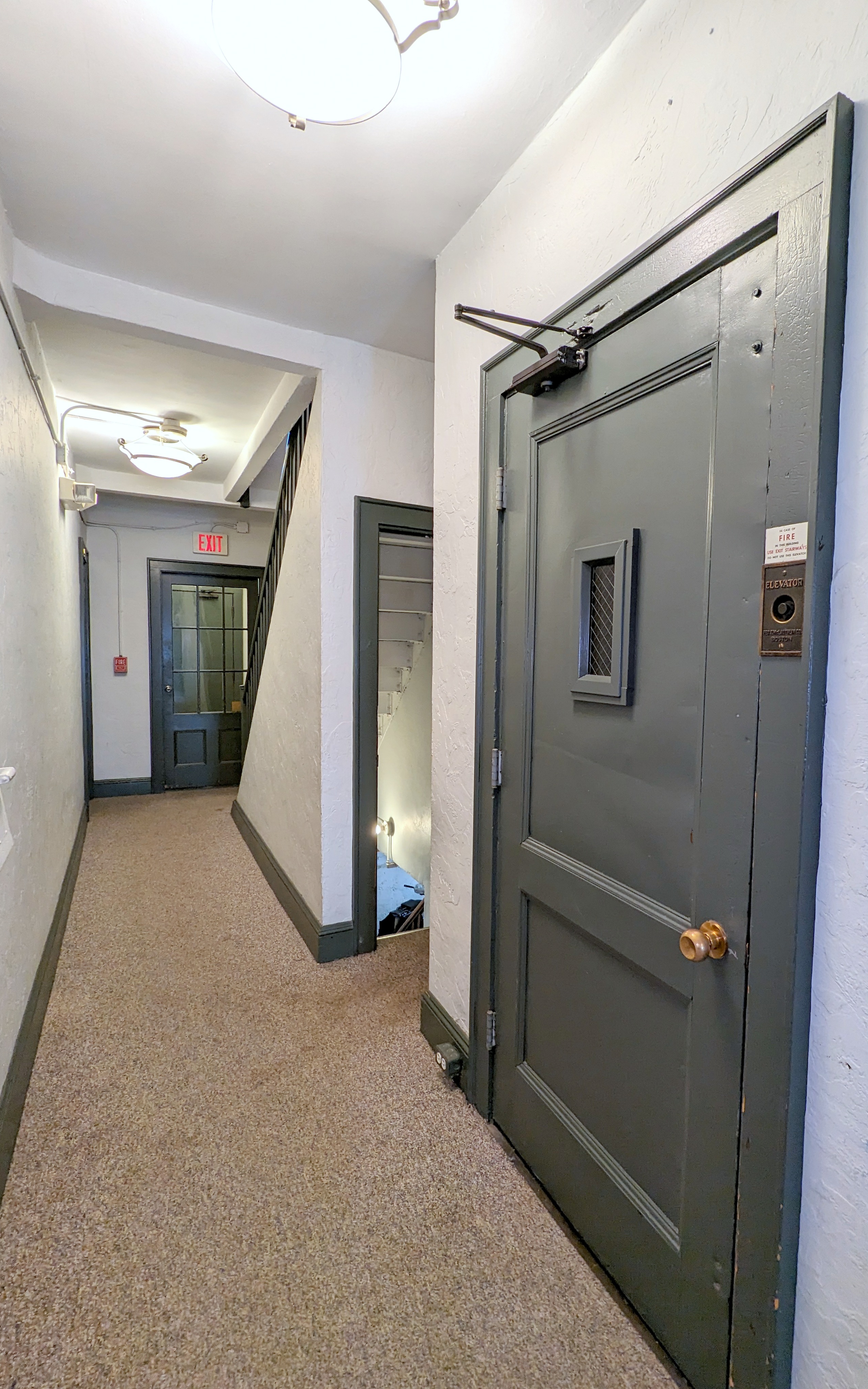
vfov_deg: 94.4
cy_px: 695
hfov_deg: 67.4
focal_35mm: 17
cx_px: 515
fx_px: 643
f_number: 2.2
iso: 84
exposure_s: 1/30
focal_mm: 2.35
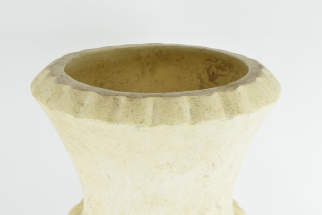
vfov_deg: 22.6
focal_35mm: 60
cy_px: 108
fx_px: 537
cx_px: 161
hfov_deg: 33.4
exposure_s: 1/125
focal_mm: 40
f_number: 9
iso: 800
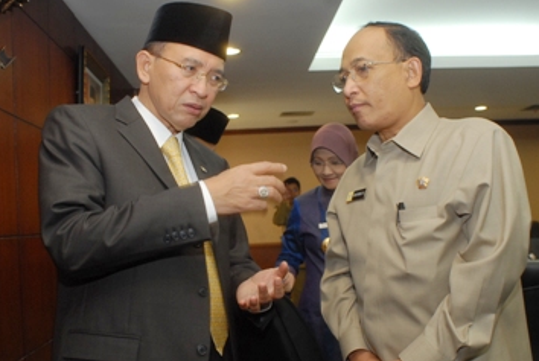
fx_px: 570
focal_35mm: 38
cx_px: 260
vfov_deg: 35.1
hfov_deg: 50.6
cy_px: 207
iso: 400
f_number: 4.5
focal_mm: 20
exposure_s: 1/40
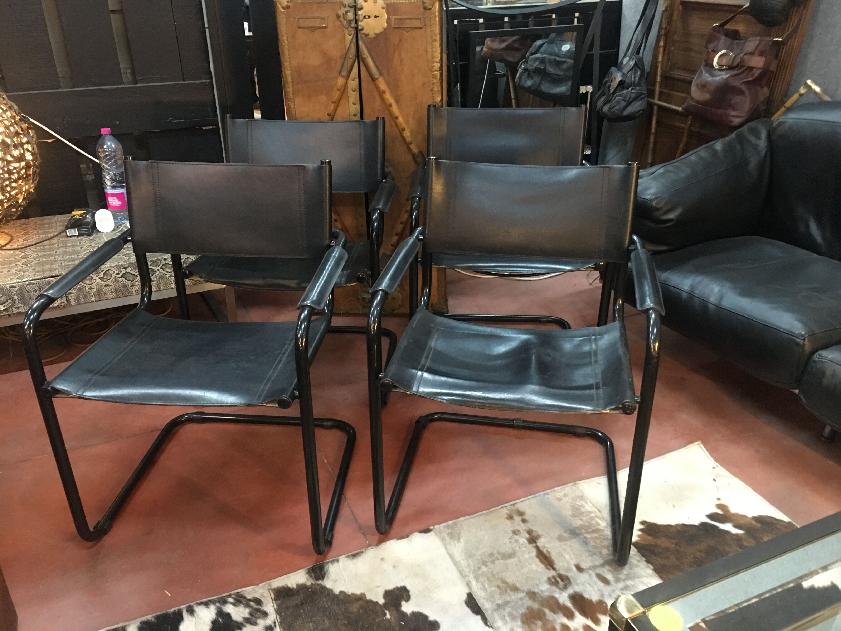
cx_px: 420
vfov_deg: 48.2
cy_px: 316
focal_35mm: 29
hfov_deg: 61.7
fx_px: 705
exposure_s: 1/8
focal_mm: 4.15
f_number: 2.2
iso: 160
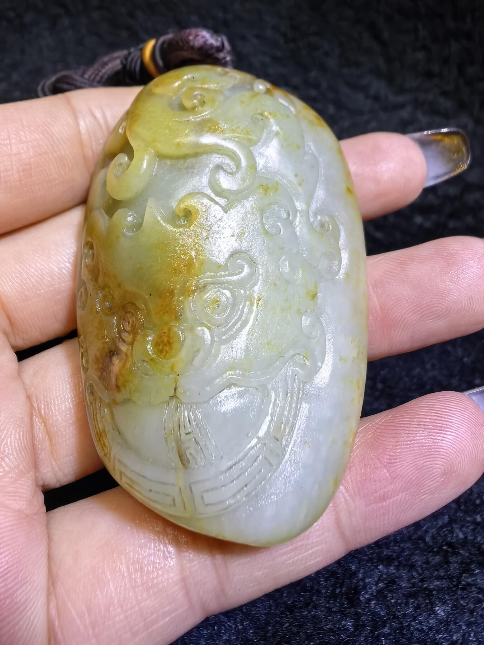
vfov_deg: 65.3
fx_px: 503
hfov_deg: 51.4
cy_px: 322
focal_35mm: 27
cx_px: 242
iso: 250
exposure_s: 1/100
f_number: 2.2
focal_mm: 1.95
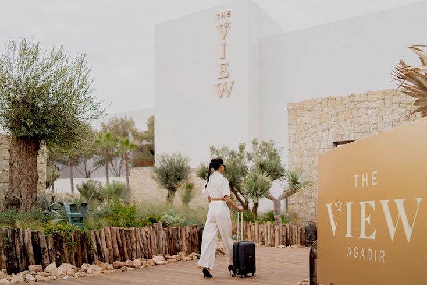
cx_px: 214
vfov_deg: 37.8
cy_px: 142
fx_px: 415
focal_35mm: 35
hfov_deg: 54.4
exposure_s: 1/8000
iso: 200
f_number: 1.6
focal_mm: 35
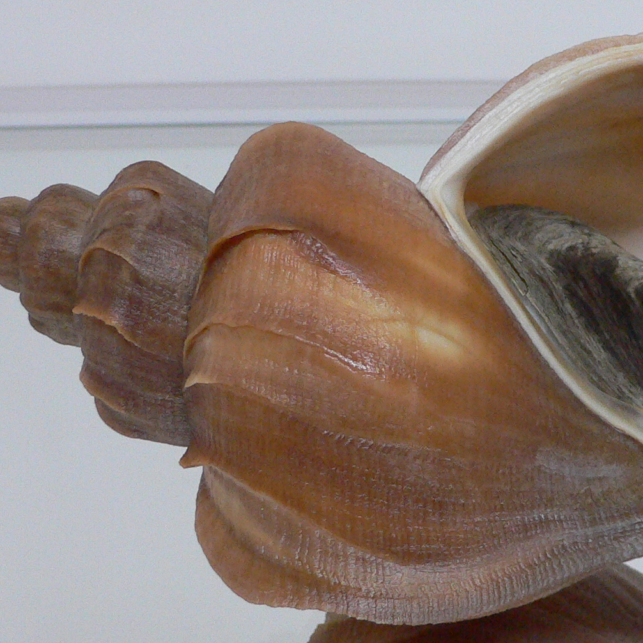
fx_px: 1303
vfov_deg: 27.7
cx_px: 527
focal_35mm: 62
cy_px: 300
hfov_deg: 27.1
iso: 200
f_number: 2.8
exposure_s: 1/50
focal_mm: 4.6
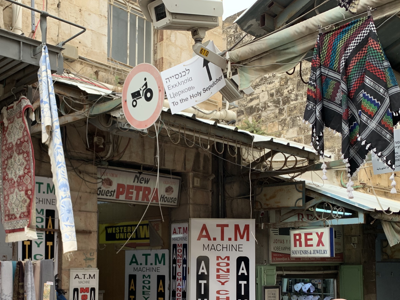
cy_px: 231
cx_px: 186
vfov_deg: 32.8
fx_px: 497
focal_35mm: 43
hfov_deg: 43.8
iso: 25
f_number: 1.8
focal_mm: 4.25
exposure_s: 1/236
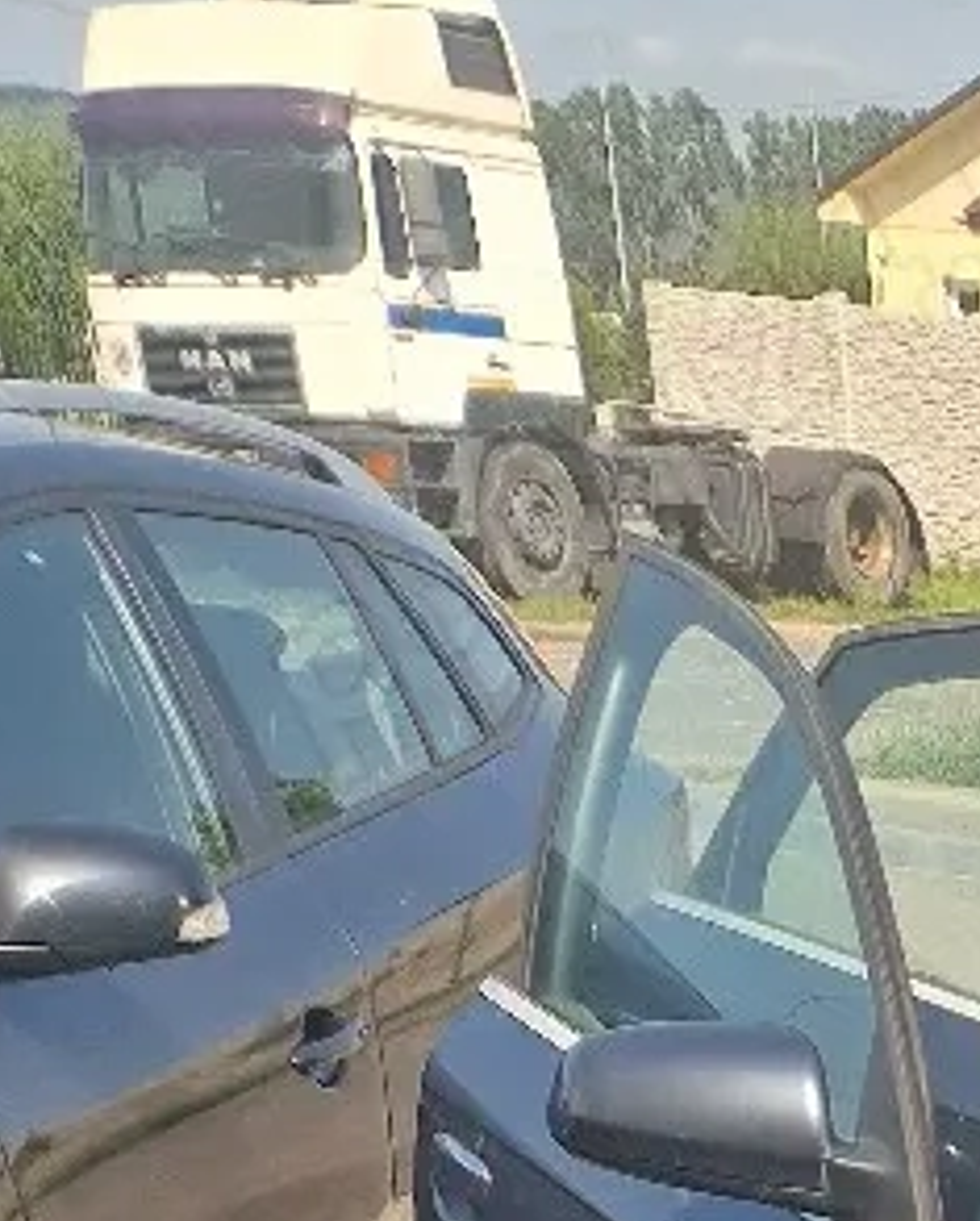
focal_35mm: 102
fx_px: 3692
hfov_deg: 12.8
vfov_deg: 14.2
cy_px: 2732
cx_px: 2068
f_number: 1.8
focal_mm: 5.4
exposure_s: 1/667
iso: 50
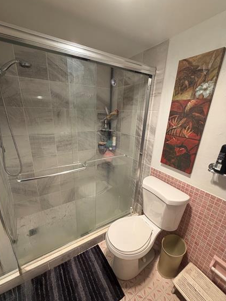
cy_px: 156
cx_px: 107
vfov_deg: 98.1
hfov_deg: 81.7
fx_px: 131
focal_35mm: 15
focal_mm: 2.22
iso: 200
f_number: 2.2
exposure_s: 1/120
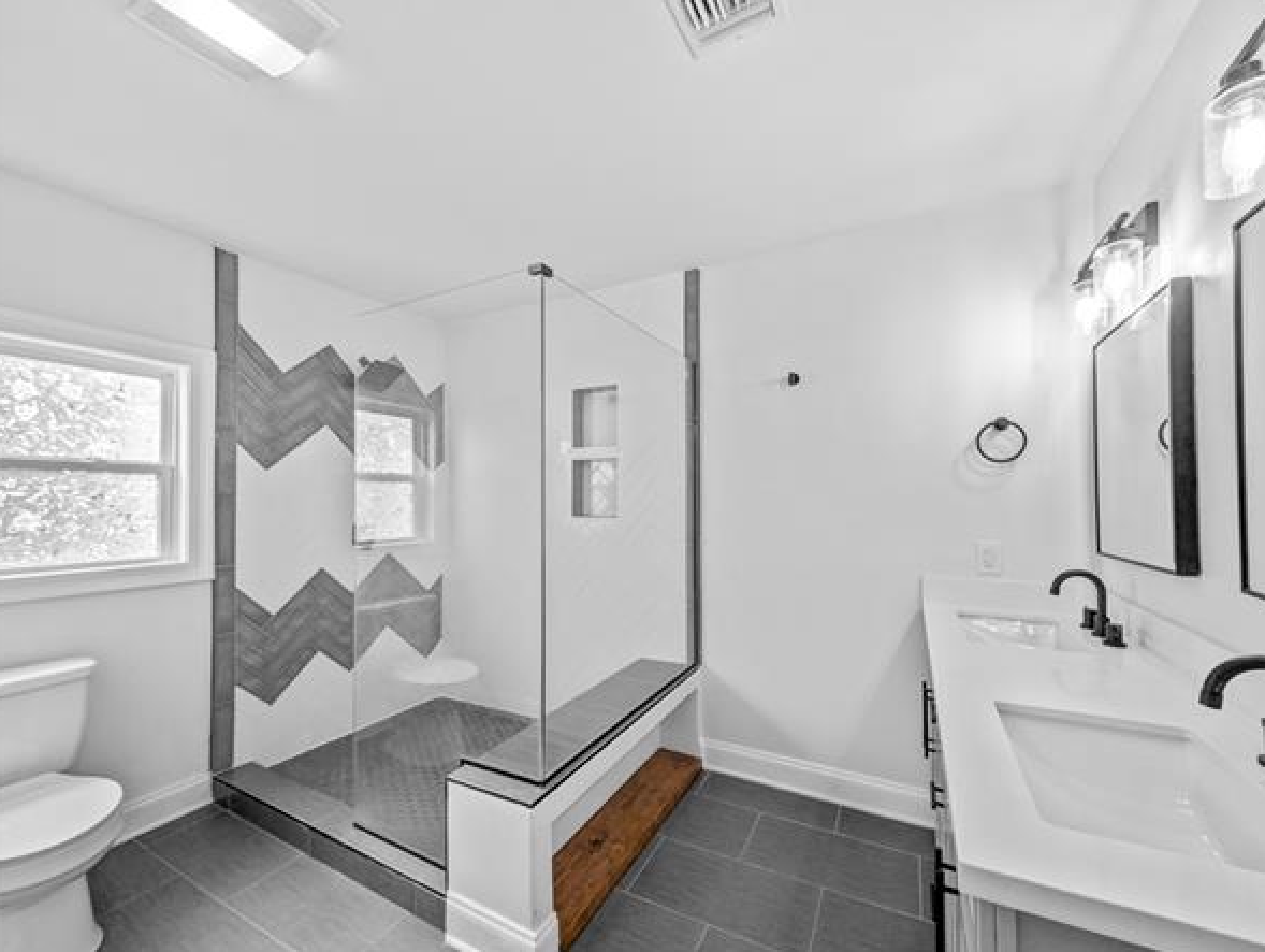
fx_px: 476
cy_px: 494
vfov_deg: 90.0
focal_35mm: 13
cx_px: 672
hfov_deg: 106.0
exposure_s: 1/120
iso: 41
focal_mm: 2.23
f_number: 2
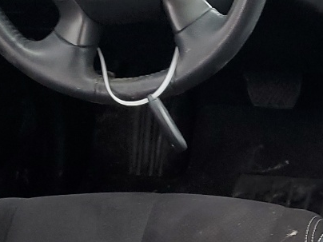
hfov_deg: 17.9
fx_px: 961
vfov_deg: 14.3
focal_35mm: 103
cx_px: 413
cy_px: 198
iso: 59
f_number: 1.5
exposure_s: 1/60.2
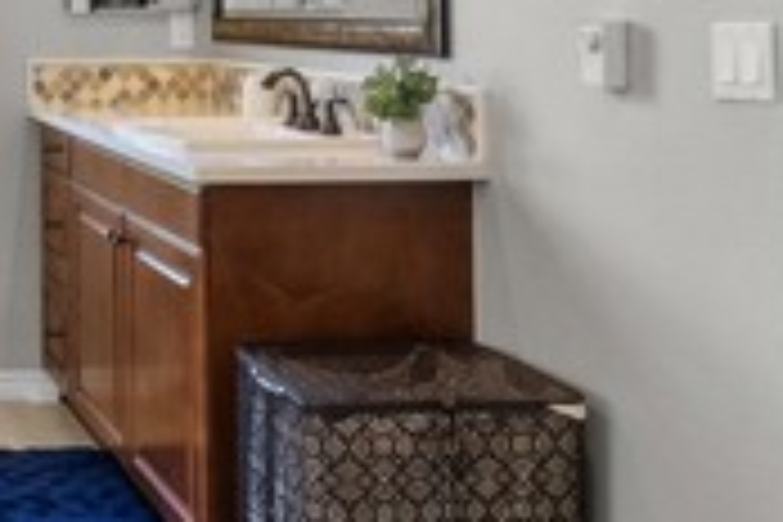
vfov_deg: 22.0
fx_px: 1283
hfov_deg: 28.0
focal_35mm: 59
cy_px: -16
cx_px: -238
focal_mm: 16
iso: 2000
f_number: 8
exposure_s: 1/30
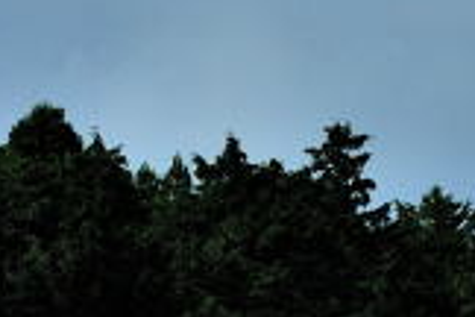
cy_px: -308
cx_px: 1091
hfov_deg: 3.7
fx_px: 7177
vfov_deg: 2.5
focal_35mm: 544
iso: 320
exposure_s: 1/1000
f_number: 8
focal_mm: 110
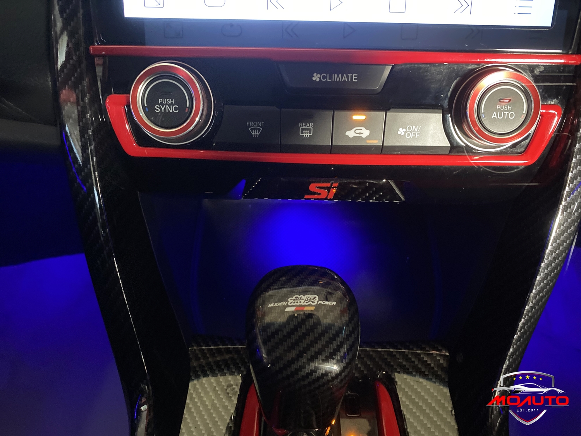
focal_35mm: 26
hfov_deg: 67.3
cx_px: 290
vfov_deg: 53.1
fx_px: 436
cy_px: 218
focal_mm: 4.25
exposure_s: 1/25
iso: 1000
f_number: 1.8
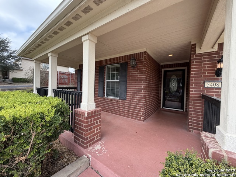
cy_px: 88
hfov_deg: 102.1
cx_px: 118
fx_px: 95
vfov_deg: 85.7
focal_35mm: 14
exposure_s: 1/494
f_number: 2.2
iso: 64
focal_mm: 2.22
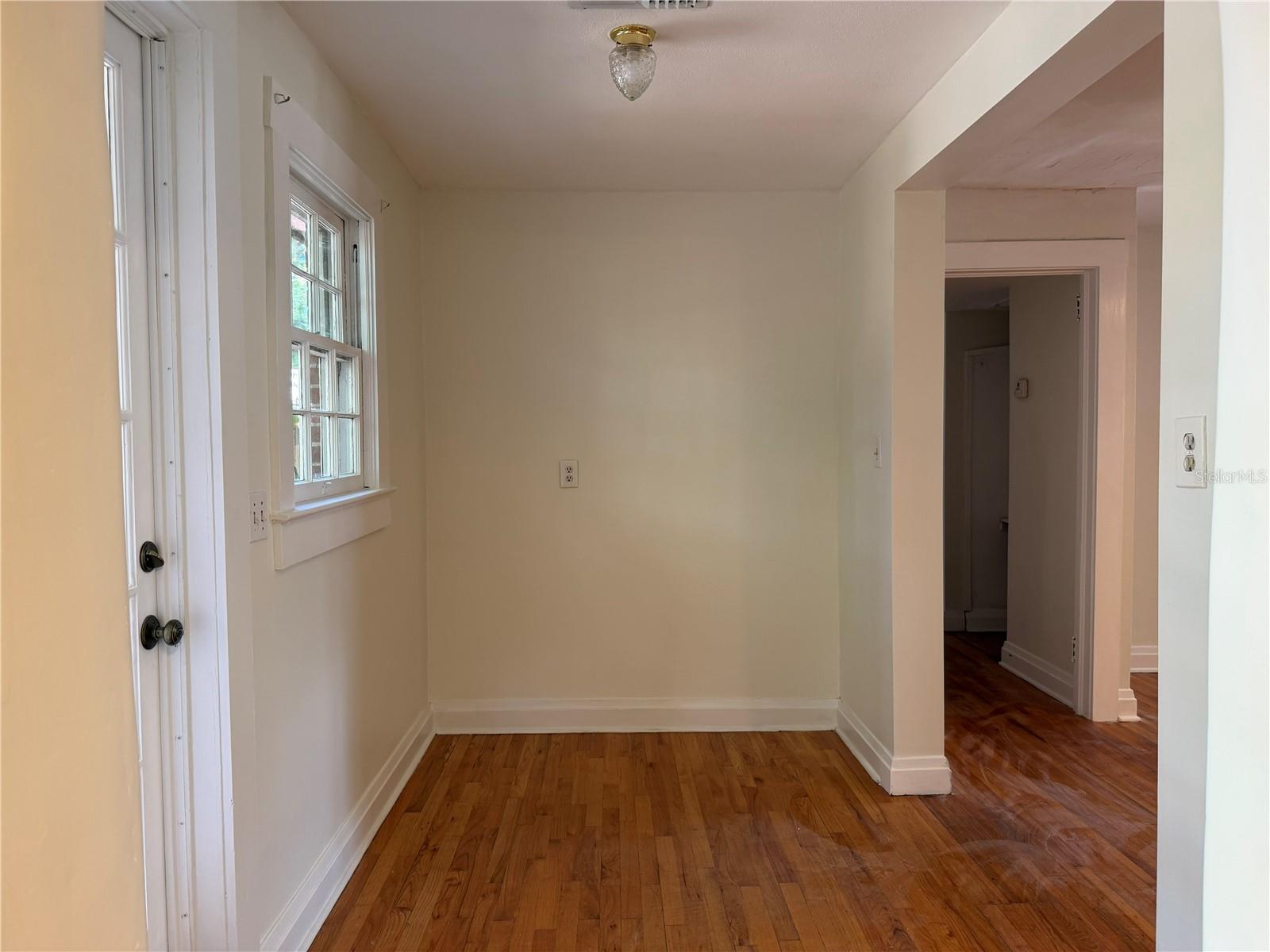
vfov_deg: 56.8
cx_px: 635
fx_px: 881
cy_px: 476
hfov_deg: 71.6
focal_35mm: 24
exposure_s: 1/60
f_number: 1.78
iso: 125
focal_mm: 6.76
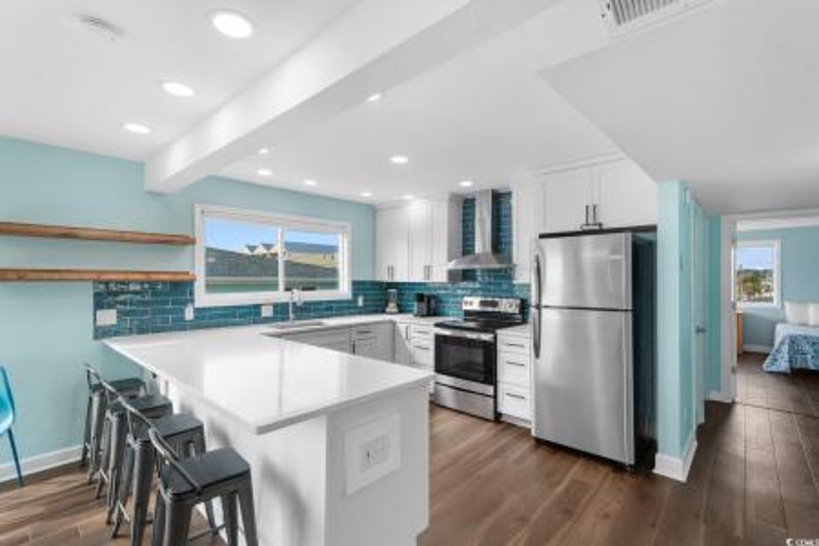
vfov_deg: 77.3
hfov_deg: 100.4
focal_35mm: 15
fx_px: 341
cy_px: 273
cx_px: 410
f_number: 4.5
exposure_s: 1/40
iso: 100
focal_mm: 10
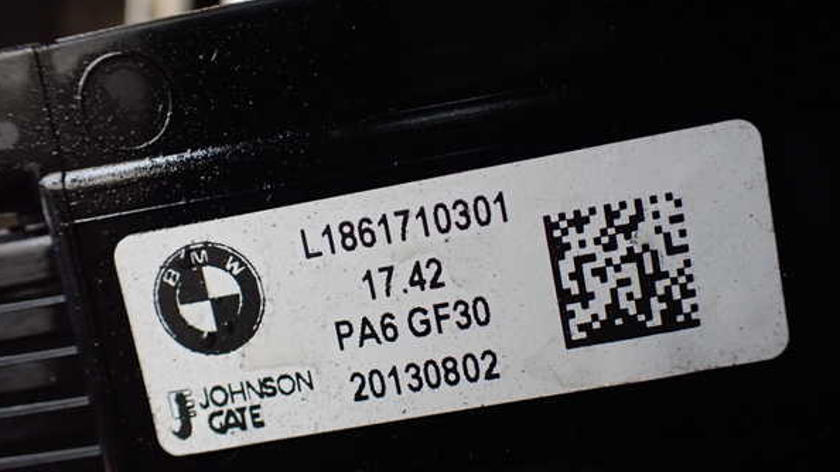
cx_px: 417
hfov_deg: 59.5
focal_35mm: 33
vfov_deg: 35.6
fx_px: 735
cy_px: 247
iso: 500
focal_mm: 5.4
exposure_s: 1/125
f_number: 2.3
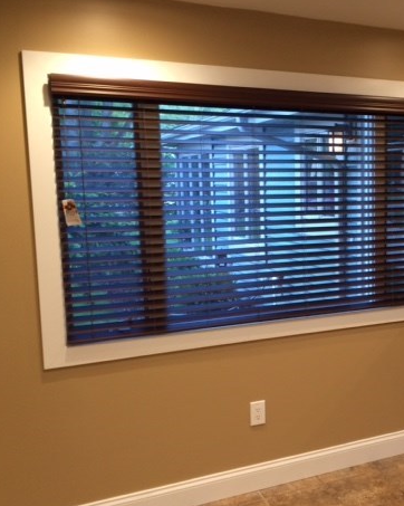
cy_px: 257
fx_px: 598
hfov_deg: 35.6
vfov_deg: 45.8
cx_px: 346
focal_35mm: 40
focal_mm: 4.15
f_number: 2.2
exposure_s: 1/30
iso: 125
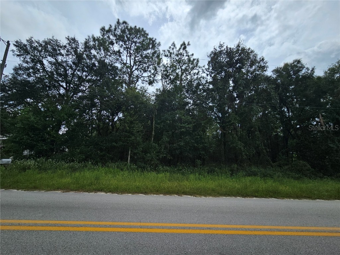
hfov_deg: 106.2
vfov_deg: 89.9
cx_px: 170
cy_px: 128
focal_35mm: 13
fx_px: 128
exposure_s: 1/2565
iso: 50
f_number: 2.2
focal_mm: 2.2
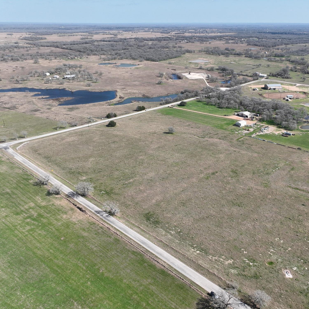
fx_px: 293
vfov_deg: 55.6
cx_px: 208
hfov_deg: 54.4
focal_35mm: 29
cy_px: 157
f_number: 2.8
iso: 100
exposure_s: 1/1250
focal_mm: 12.29
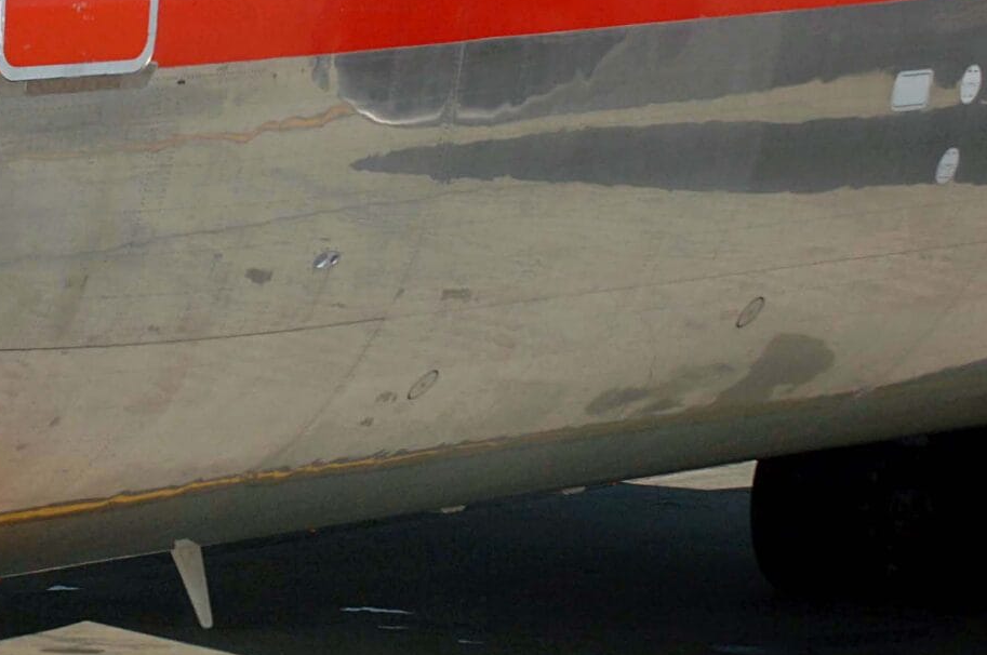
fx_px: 13360
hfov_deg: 4.2
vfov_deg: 2.8
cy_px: -101
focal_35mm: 488
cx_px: -67
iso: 400
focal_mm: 116
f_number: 5
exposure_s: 1/3200
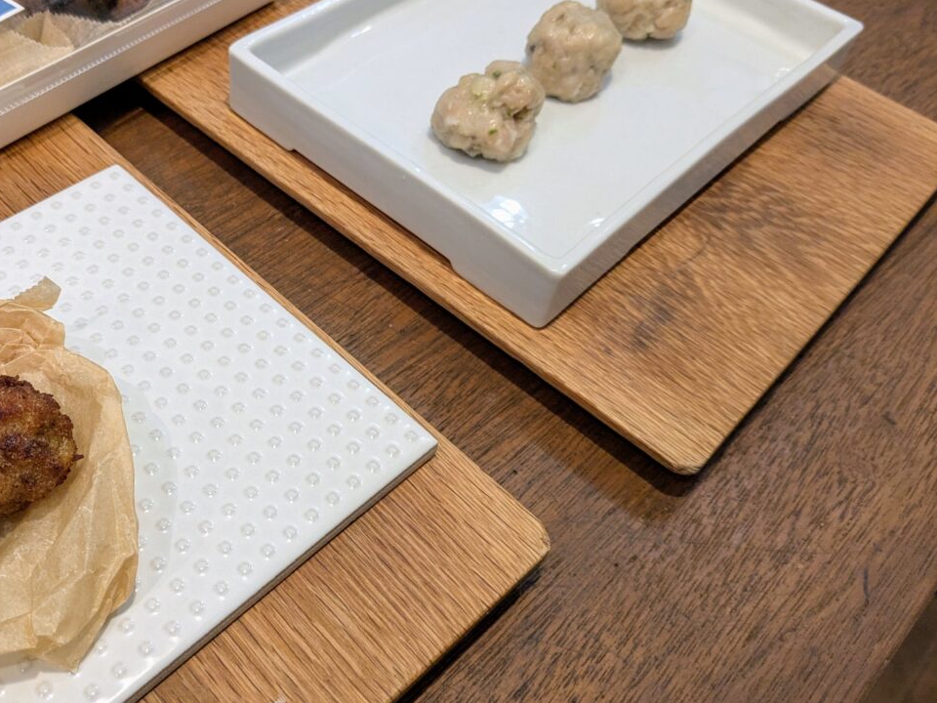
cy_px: 342
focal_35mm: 36
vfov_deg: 39.7
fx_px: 974
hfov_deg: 50.5
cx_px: 317
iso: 305
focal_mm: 4.38
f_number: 1.73
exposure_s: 1/120
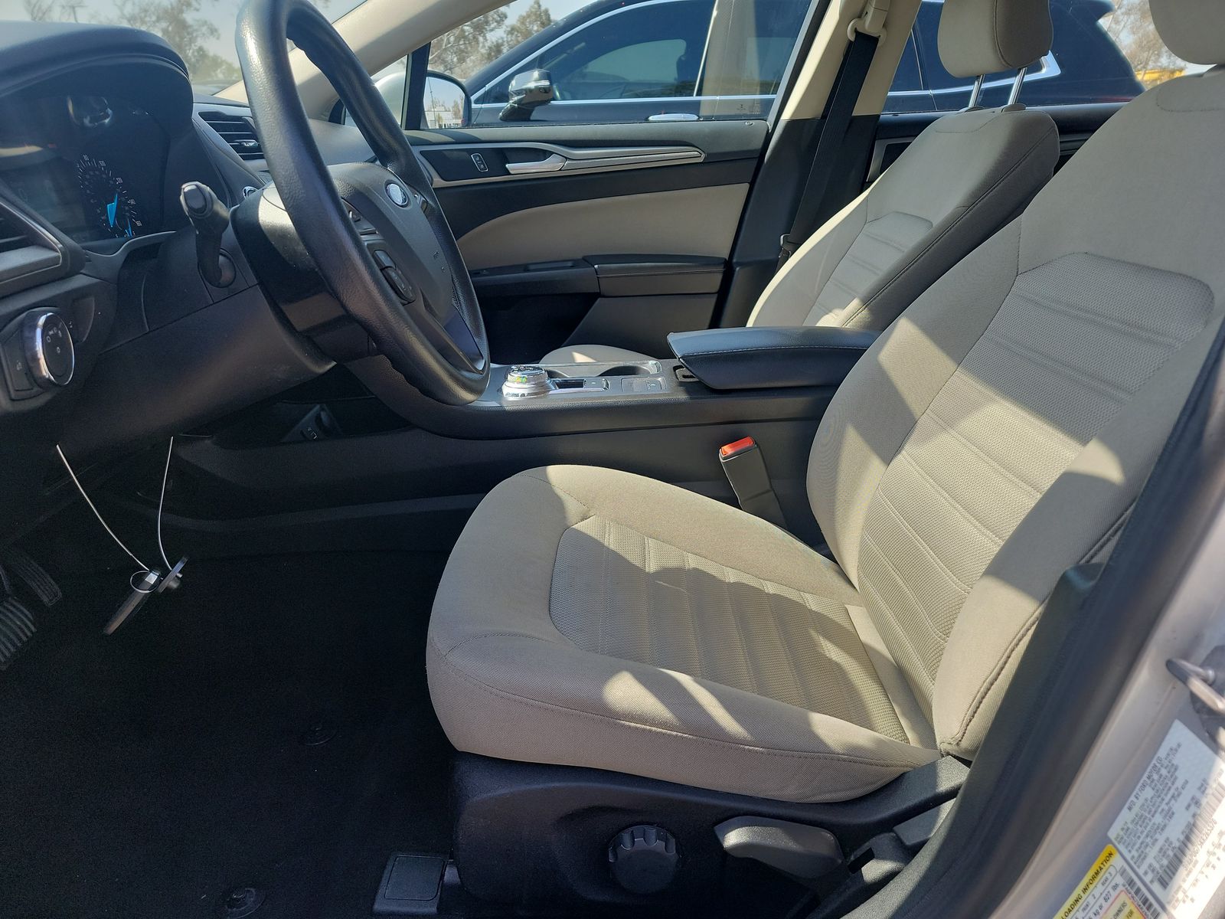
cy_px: 460
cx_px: 612
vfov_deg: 56.8
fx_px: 849
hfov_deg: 71.6
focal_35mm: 24
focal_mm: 6.7
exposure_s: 1/145
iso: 50
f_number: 1.8
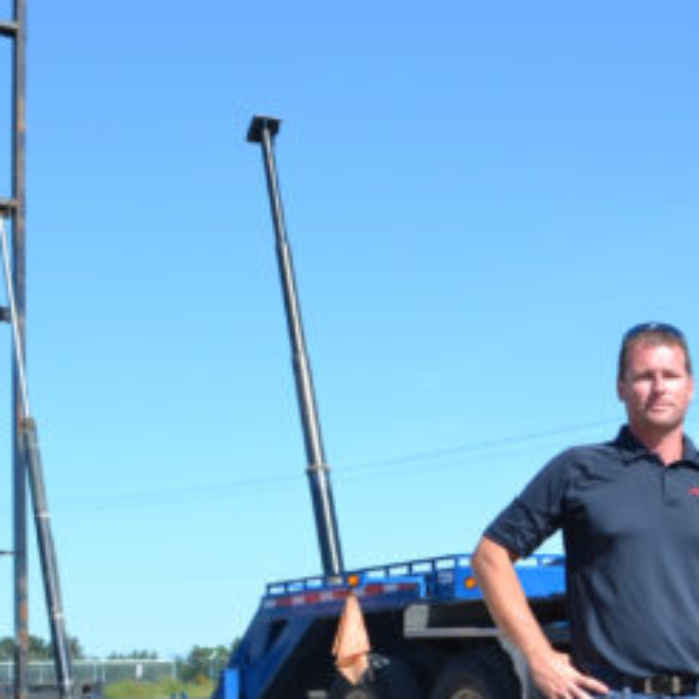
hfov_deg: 20.0
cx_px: 756
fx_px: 1896
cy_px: 534
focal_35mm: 83
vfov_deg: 20.7
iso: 100
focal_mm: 20
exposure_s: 1/200
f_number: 7.1
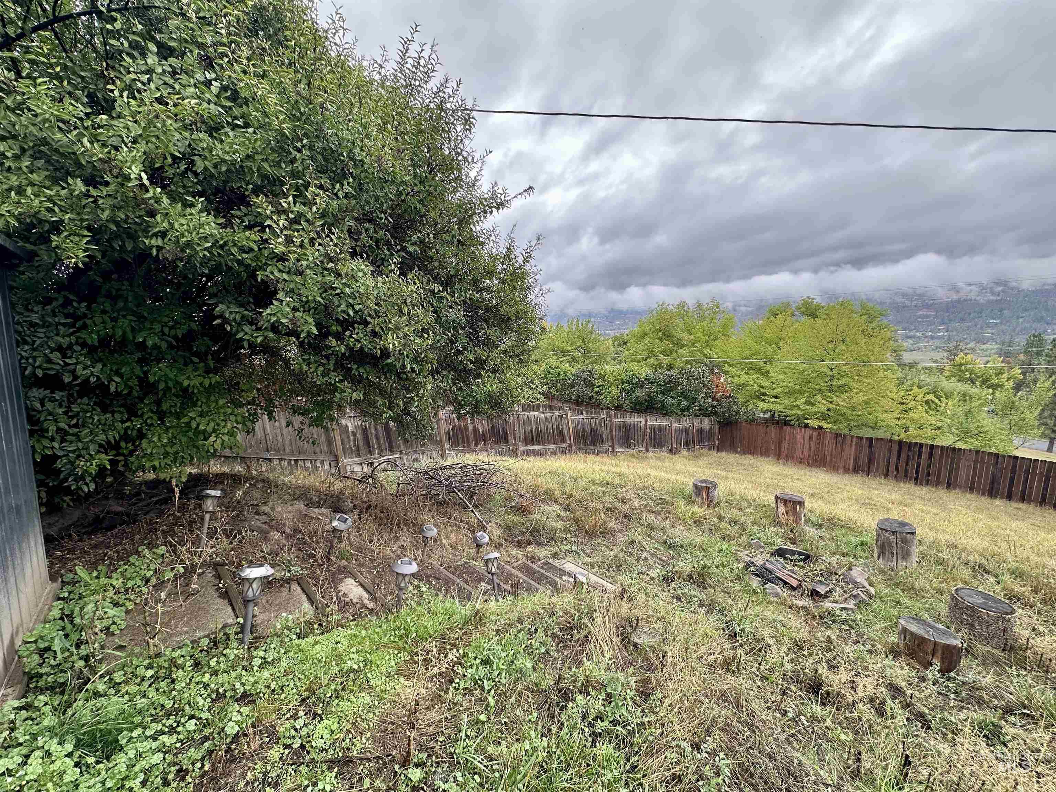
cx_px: 528
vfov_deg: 85.7
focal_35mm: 14
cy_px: 396
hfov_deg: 102.1
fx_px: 427
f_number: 2.2
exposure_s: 1/139
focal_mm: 2.22
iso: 40
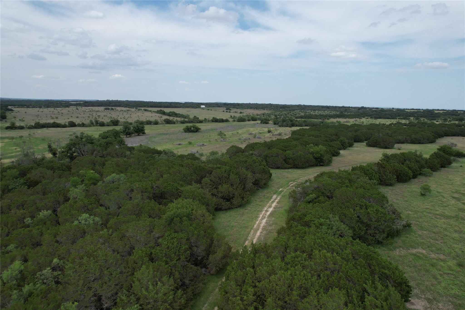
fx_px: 284
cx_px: 232
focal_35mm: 22
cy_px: 155
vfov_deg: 57.2
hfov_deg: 78.6
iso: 100
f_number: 2.8
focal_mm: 8.38
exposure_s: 1/2000
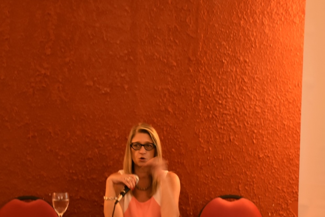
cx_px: 234
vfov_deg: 13.3
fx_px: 930
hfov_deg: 19.7
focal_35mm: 103
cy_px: 141
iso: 800
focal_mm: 42
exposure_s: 1/15
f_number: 4.5
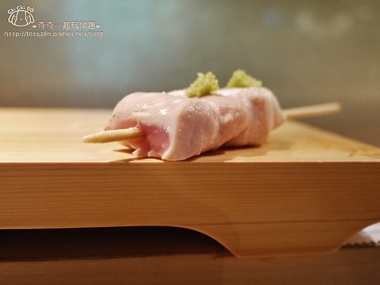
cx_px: 190
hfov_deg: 63.4
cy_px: 142
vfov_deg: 49.7
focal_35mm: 28
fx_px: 307
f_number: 2.5
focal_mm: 14
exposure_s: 1/8
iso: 400
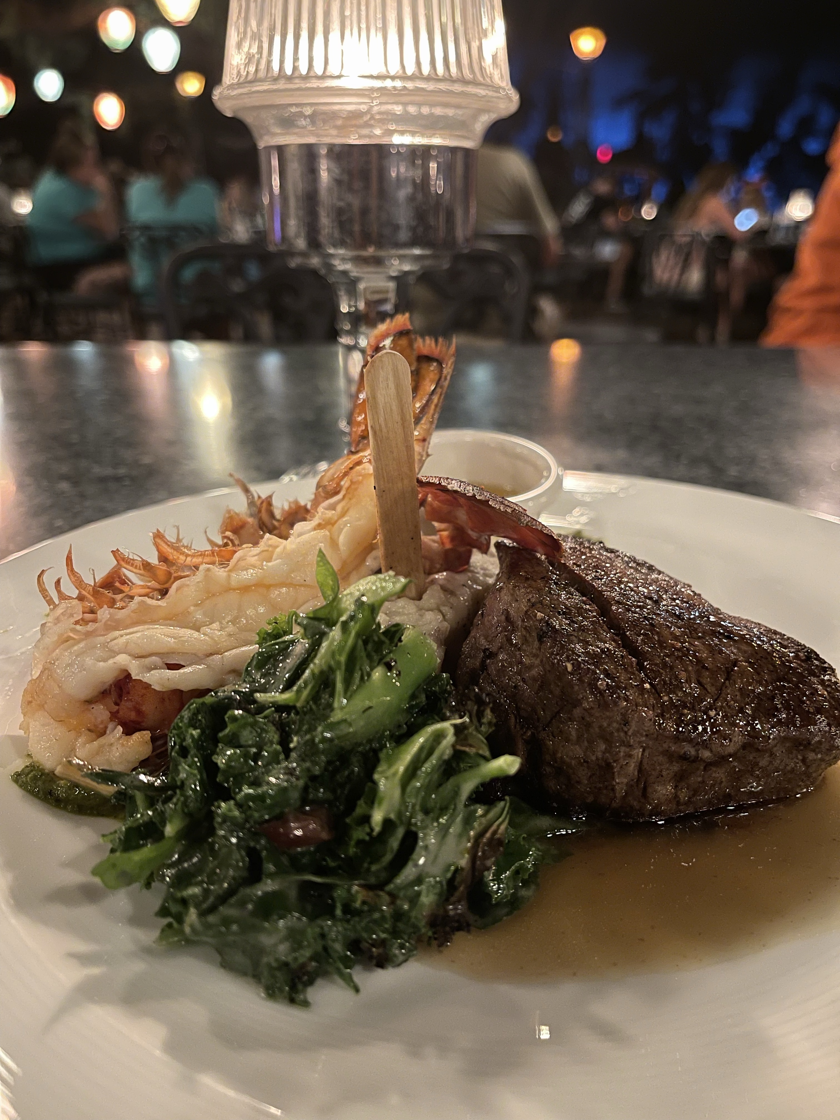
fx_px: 841
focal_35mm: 26
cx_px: 420
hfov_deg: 53.1
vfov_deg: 67.3
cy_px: 560
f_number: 1.6
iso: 500
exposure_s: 1/9
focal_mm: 5.1
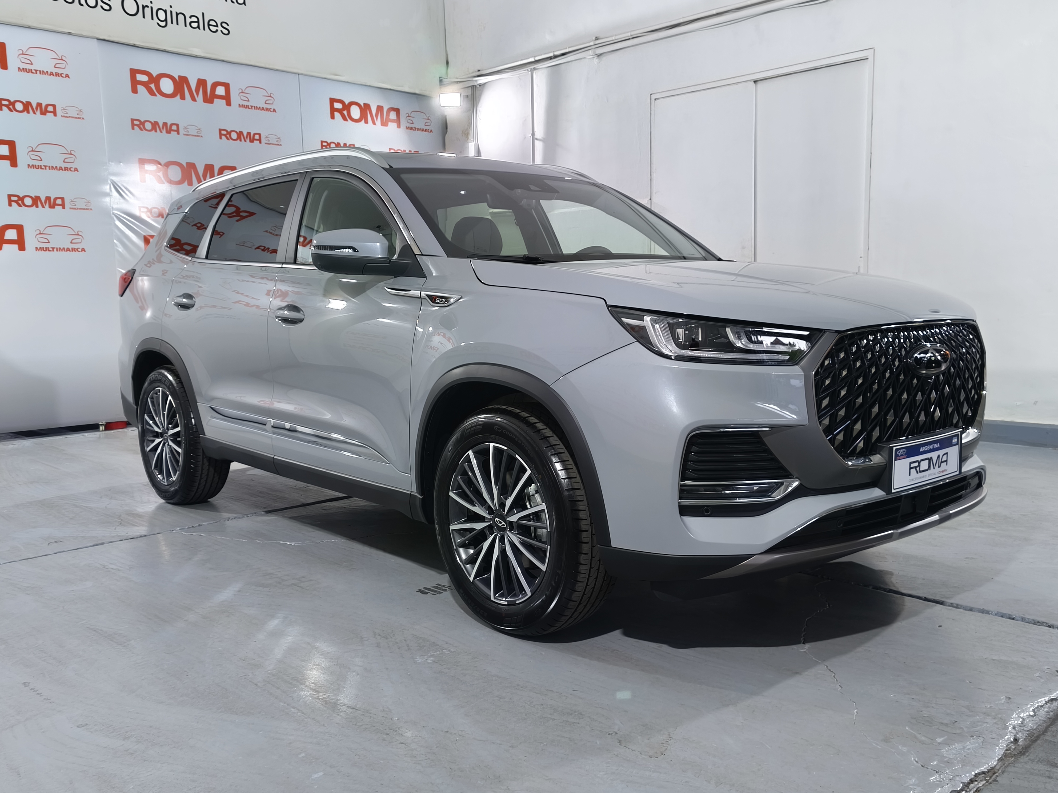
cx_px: 544
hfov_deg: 56.8
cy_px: 407
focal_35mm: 32
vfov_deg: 44.2
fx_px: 978
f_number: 1.7
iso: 320
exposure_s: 1/50
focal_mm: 5.35
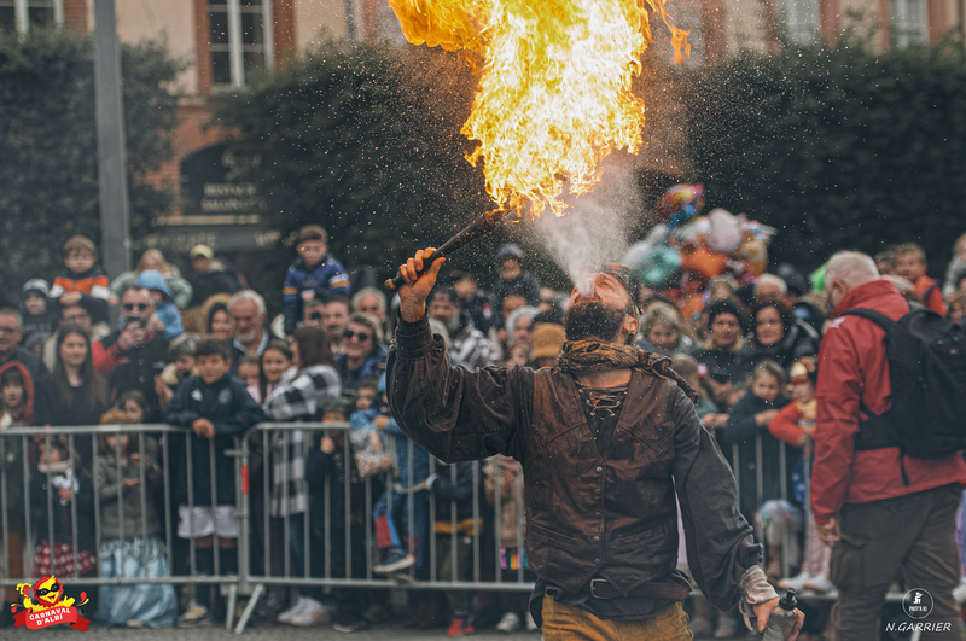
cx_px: 483
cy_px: 320
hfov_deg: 19.5
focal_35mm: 105
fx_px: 2813
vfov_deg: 13.0
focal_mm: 70
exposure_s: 1/800
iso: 200
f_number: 2.8
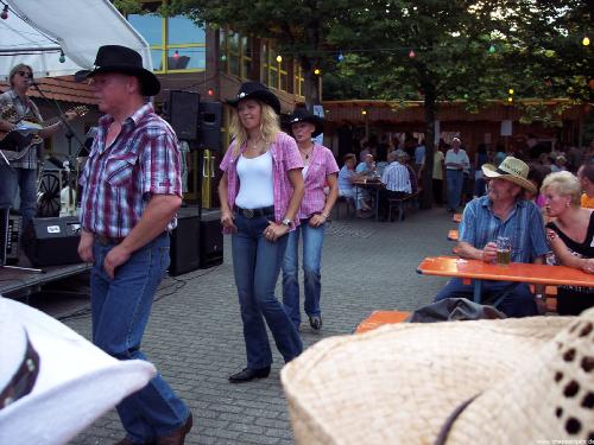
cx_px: 297
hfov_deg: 47.9
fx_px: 669
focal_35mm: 39
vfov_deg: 36.8
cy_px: 222
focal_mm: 8
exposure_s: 1/125
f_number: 3.4
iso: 100
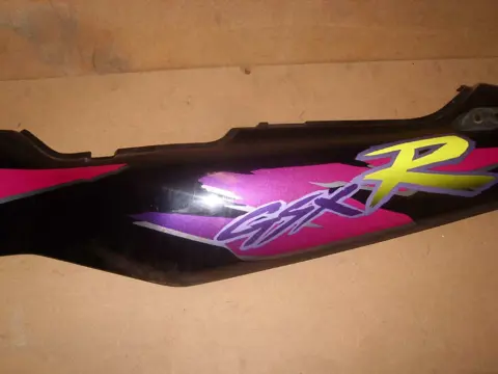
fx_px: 504
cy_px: 187
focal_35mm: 35
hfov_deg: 52.6
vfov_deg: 40.7
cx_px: 249
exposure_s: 1/30
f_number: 7.1
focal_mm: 5.8
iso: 100
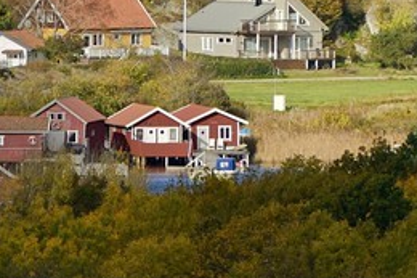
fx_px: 14273
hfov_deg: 1.7
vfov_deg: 1.1
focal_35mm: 1233
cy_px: 129
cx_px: -759
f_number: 10
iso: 200
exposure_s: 1/250
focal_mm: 200
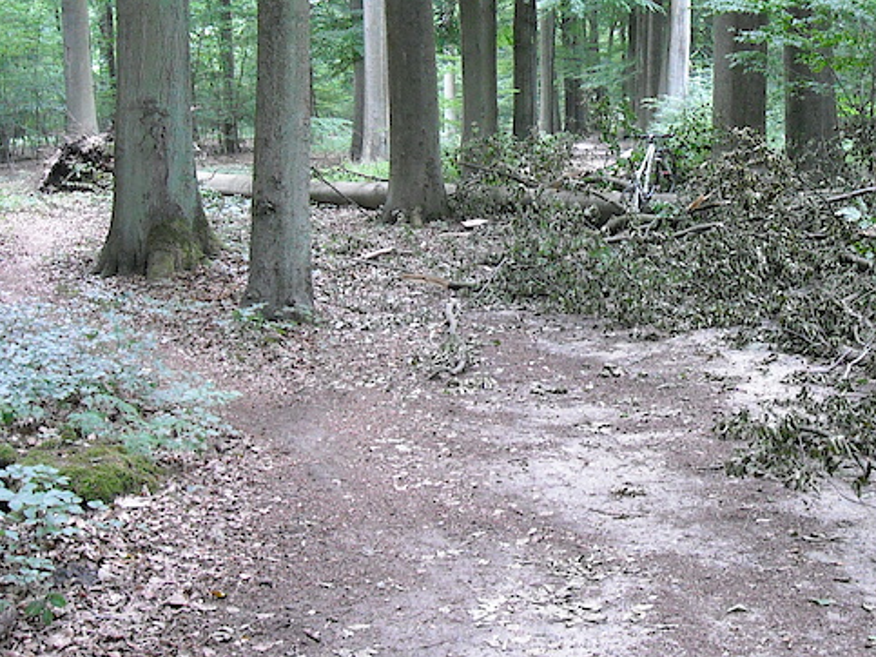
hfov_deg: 32.8
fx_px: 1467
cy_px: 212
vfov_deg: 25.1
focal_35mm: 58
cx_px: 624
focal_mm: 5.7
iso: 400
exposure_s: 1/42
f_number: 2.8
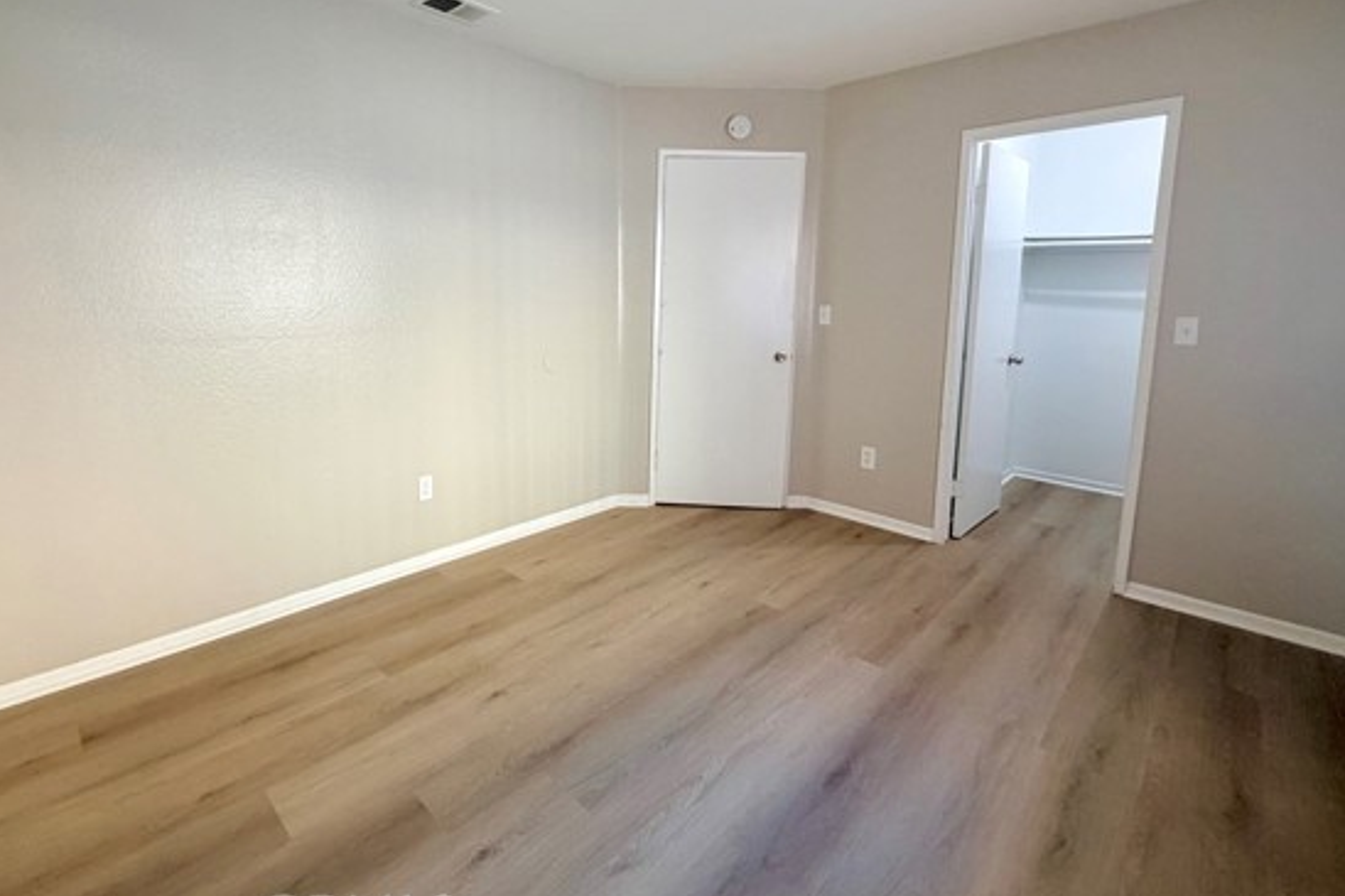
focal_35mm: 17
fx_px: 635
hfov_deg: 93.0
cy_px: 363
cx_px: 609
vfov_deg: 69.8
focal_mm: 2.22
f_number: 2.2
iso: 200
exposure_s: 1/60
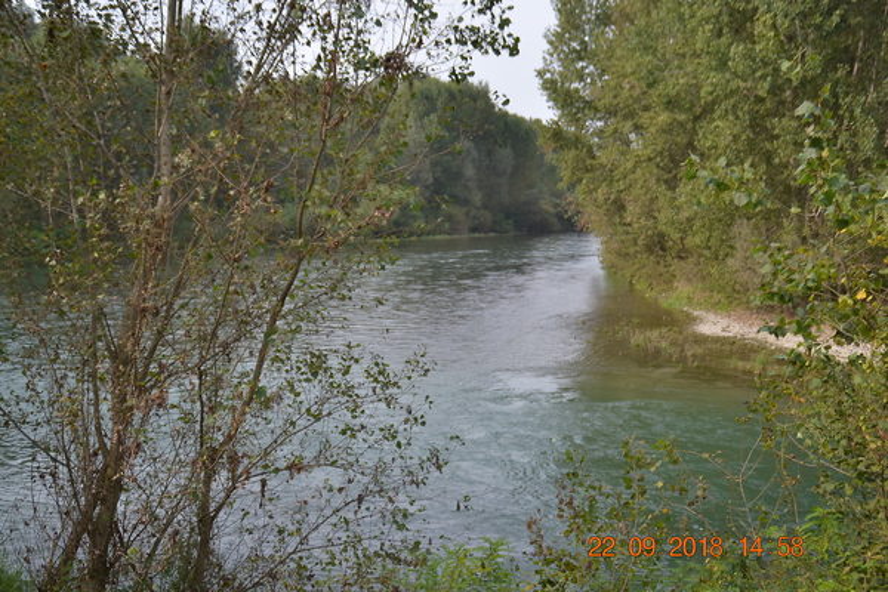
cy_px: 296
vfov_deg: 28.1
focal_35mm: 48
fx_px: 1184
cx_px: 444
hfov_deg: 41.1
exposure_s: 1/500
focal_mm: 32
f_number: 4.2
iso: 100
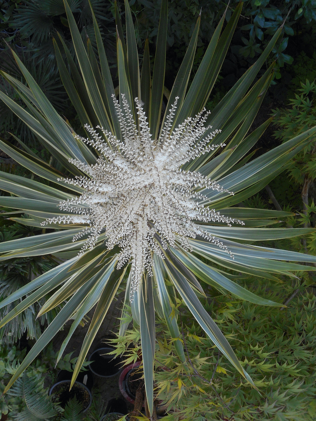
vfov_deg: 47.9
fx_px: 475
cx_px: 158
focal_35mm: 39
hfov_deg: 36.8
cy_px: 210
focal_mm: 6.9
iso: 100
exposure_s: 1/30
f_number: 4.5
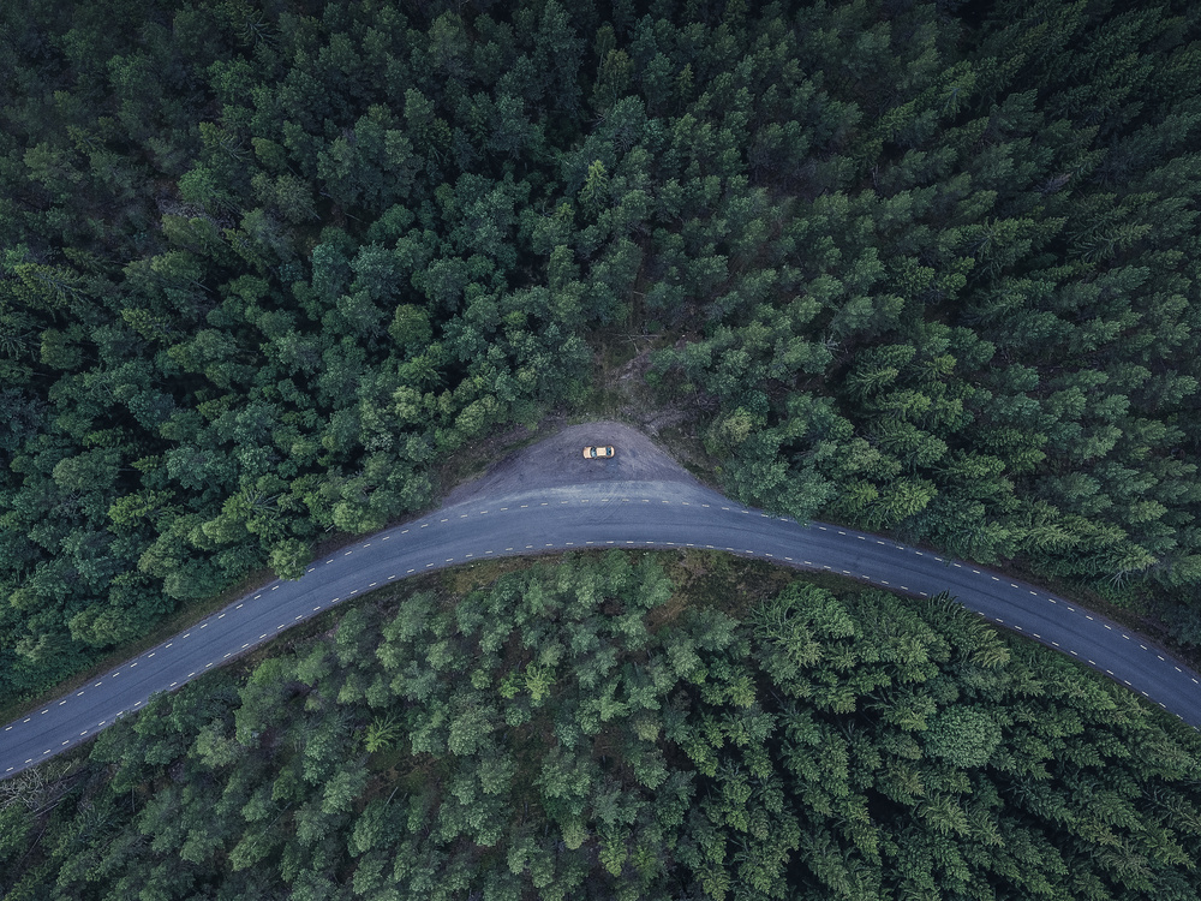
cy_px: 450
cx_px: 600
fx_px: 694
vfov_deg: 66.0
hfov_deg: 81.7
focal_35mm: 20
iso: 100
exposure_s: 1/240
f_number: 2.8
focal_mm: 3.61
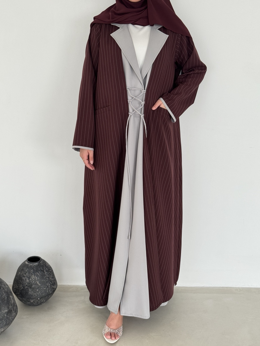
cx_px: 130
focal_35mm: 48
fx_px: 481
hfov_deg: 30.3
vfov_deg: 39.7
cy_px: 173
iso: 100
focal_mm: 6.76
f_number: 1.78
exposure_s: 1/78
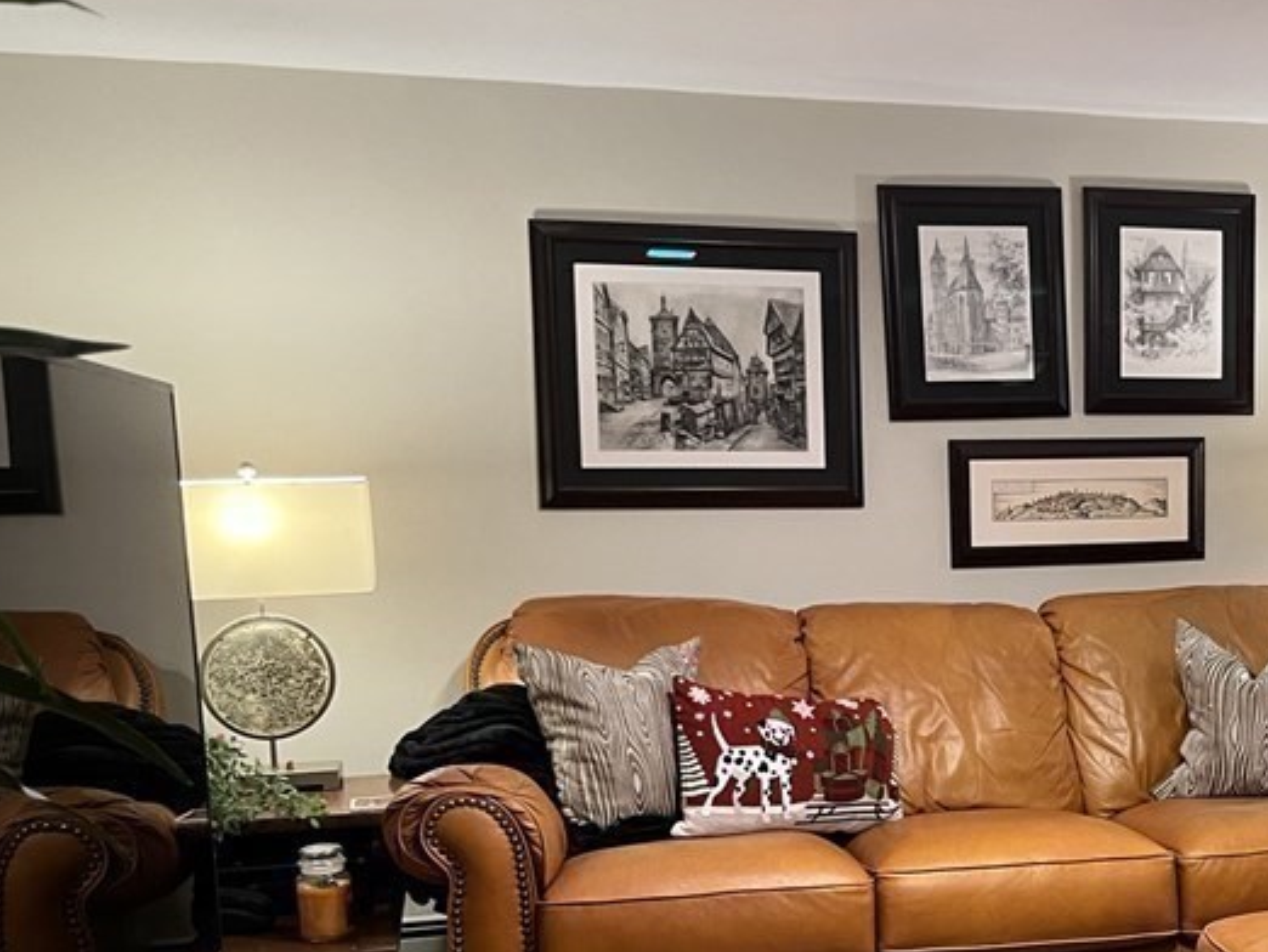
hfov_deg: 35.4
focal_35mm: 51
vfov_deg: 28.2
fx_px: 1869
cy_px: 702
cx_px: 1127
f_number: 1.6
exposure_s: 1/60
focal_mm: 5.1
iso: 250
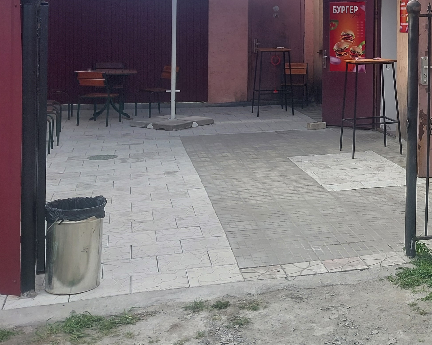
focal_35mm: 61
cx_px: 416
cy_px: 53
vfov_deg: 24.4
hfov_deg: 29.3
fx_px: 780
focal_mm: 4.6
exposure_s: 1/425
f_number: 1.8
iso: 20
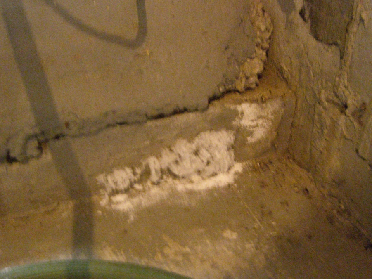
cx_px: 192
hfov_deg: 42.1
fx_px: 484
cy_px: 153
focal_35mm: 45
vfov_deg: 32.2
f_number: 2.8
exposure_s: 1/15
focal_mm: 7.9
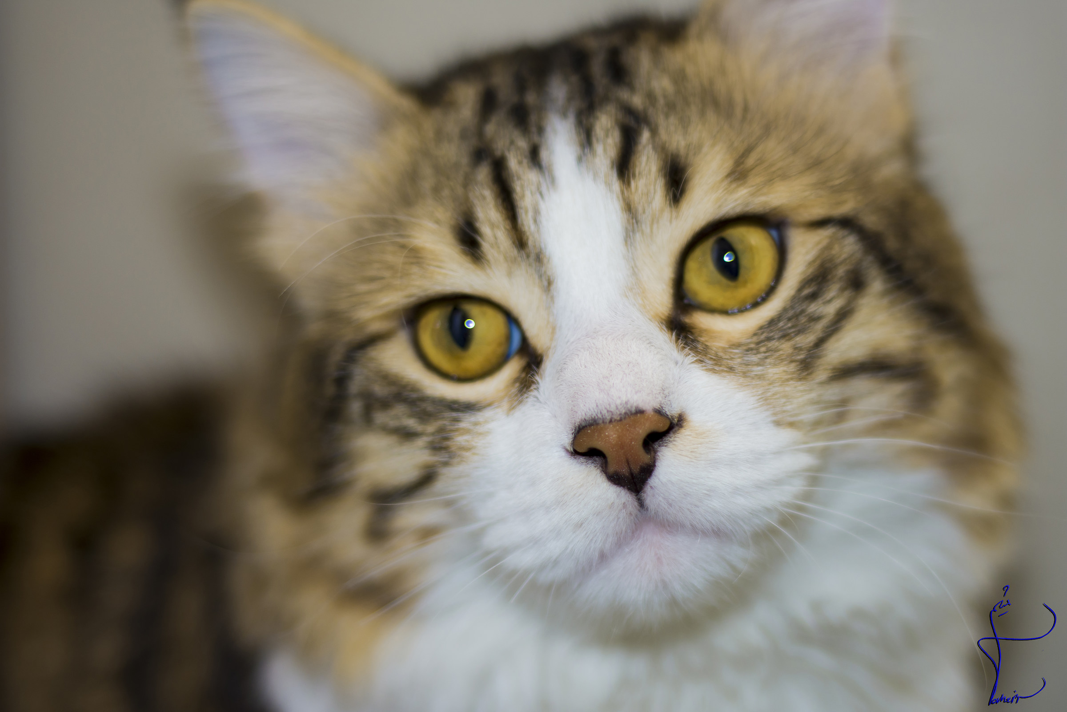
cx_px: 534
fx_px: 2223
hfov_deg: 27.0
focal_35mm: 75
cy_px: 356
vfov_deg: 18.2
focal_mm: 50
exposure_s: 1/125
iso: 250
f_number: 1.8
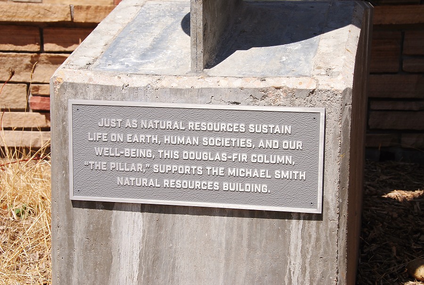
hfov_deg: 28.0
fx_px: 850
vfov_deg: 19.0
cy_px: 142
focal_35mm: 72
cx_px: 212
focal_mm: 48
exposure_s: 1/250
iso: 100
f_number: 10
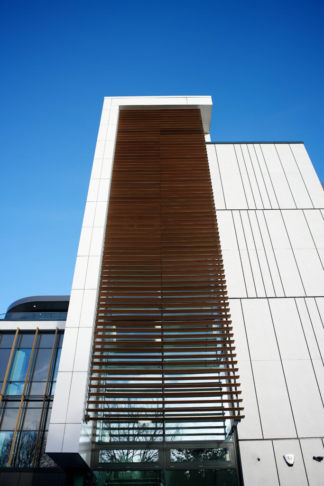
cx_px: 162
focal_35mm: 28
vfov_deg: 65.5
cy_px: 243
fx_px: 378
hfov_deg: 46.4
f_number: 8
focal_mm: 28
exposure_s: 1/80
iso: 50
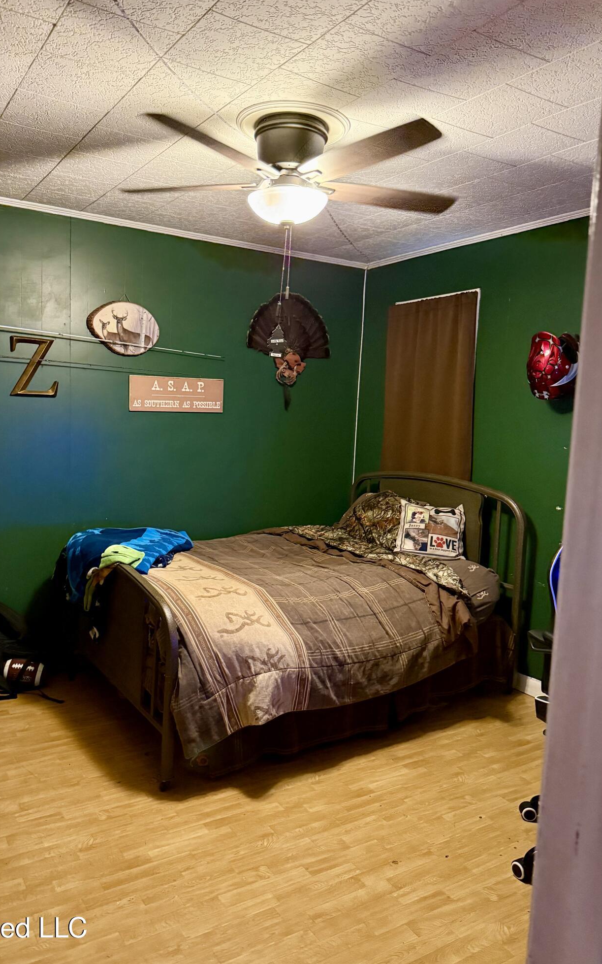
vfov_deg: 70.4
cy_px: 480
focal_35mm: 26
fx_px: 683
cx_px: 254
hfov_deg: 47.4
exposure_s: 1/40
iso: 800
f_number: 1.78
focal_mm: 6.76
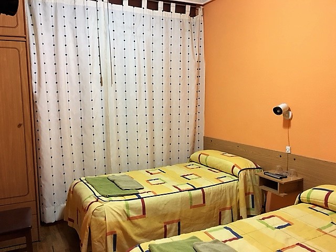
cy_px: 126
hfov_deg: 61.7
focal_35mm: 29
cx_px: 168
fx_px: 281
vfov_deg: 48.2
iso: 200
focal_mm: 4.15
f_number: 2.2
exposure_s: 1/25
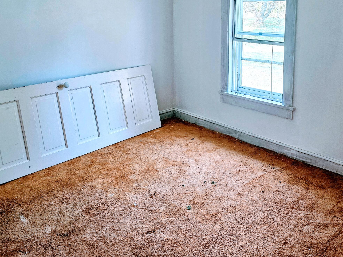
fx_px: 347
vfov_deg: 39.9
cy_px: 72
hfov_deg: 52.5
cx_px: 192
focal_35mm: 35
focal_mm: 6.3
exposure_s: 1/120
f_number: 1.7
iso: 200
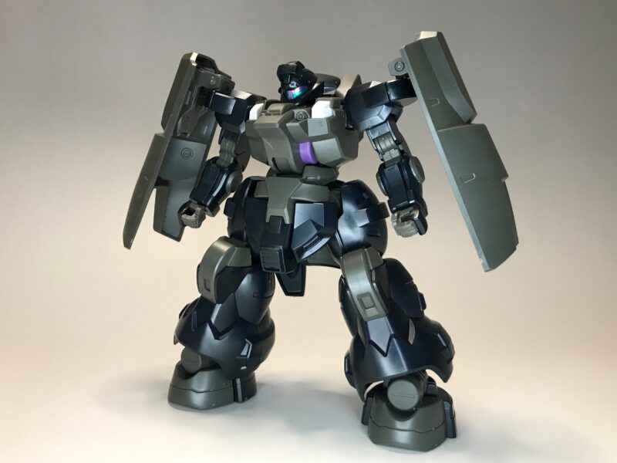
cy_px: 232
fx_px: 499
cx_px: 308
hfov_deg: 63.4
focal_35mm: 28
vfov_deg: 49.7
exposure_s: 1/30
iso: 25
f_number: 1.8
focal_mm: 3.99
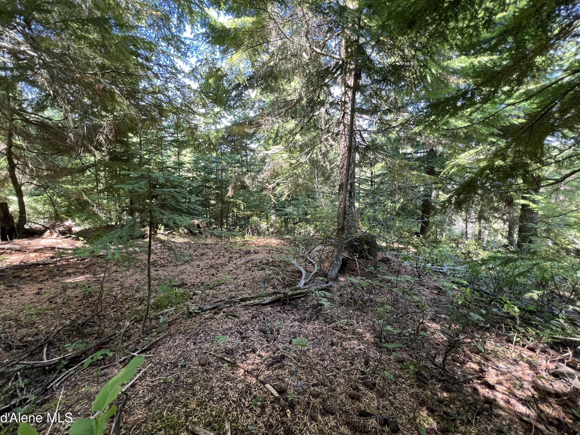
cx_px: 272
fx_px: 235
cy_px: 205
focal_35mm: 14
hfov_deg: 101.9
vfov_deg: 85.6
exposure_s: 1/99
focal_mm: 1.57
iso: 160
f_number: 1.8
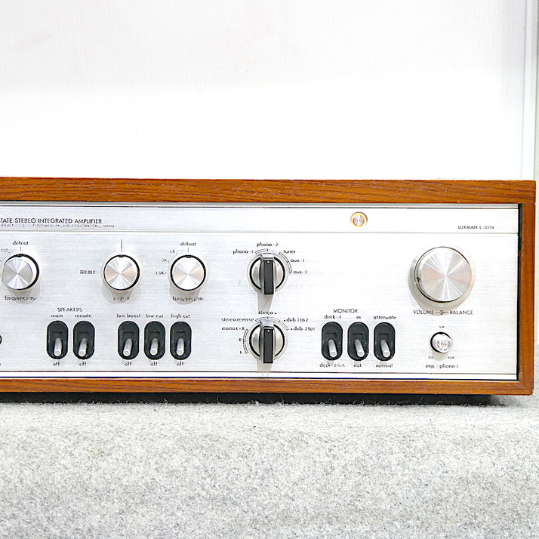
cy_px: 270
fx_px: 1550
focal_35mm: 88
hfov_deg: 19.7
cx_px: 200
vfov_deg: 19.7
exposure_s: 1/10
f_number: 4.6
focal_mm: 13.2
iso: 200
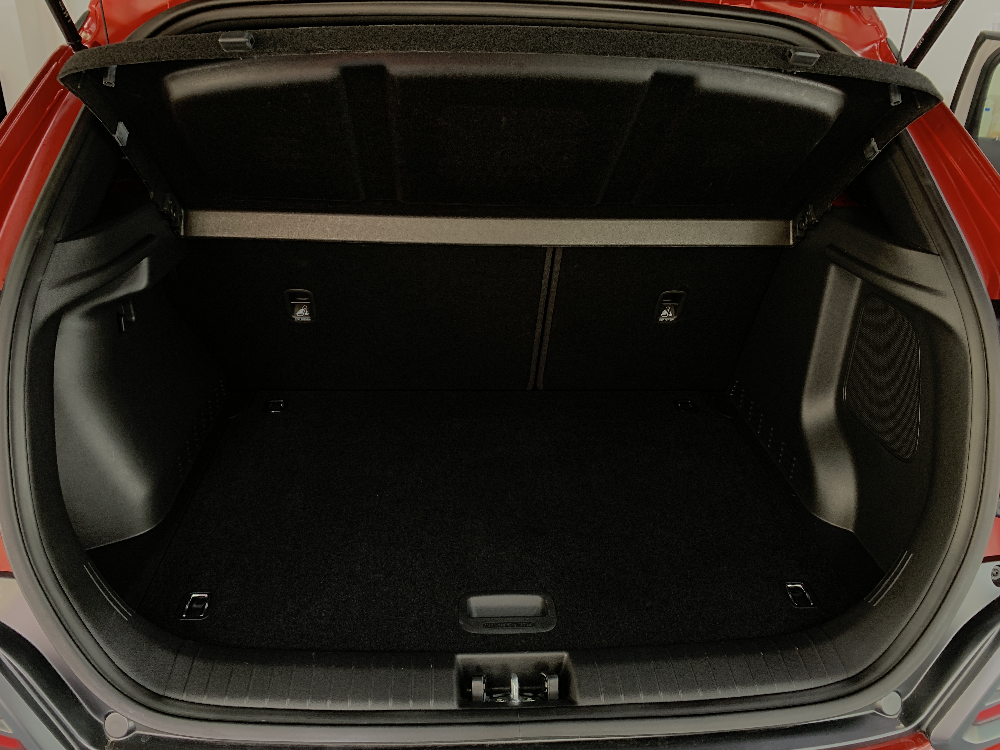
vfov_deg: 53.1
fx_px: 751
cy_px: 375
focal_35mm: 26
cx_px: 500
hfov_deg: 67.3
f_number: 1.8
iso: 320
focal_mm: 4.25
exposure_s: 1/33
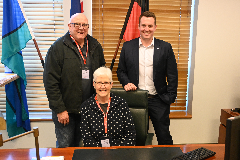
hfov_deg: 53.1
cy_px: 80
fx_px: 240
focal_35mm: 36
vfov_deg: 36.9
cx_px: 120
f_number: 4.2
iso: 2500
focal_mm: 24
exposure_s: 1/125
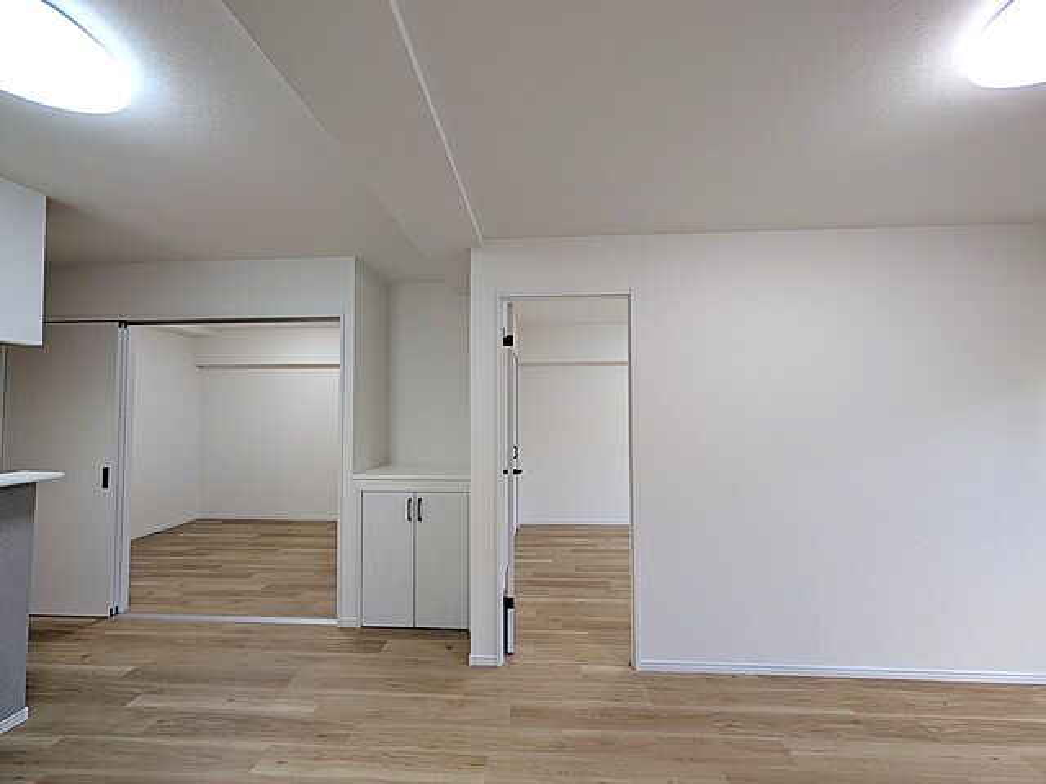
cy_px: 392
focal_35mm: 12
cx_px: 523
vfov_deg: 94.5
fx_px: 363
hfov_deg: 110.5
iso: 21
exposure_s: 1/55
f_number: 1.7
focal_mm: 2.02
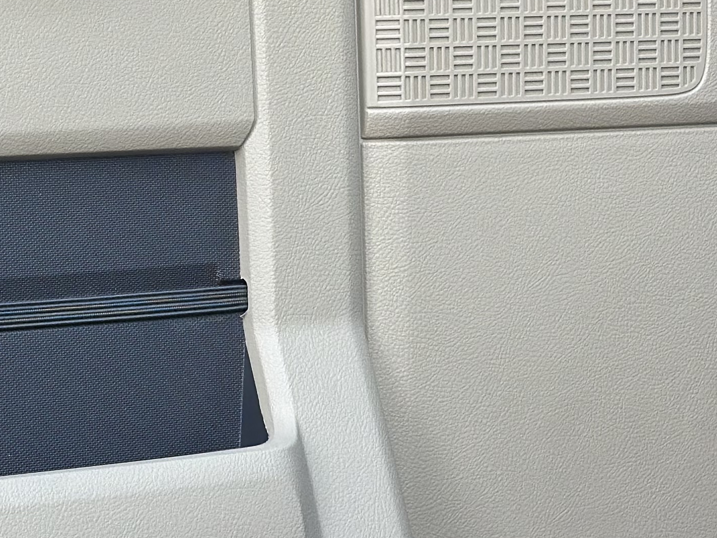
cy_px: 86
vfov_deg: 10.8
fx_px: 2838
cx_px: 120
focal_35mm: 137
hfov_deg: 14.3
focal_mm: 6.86
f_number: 1.78
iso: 80
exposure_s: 1/297
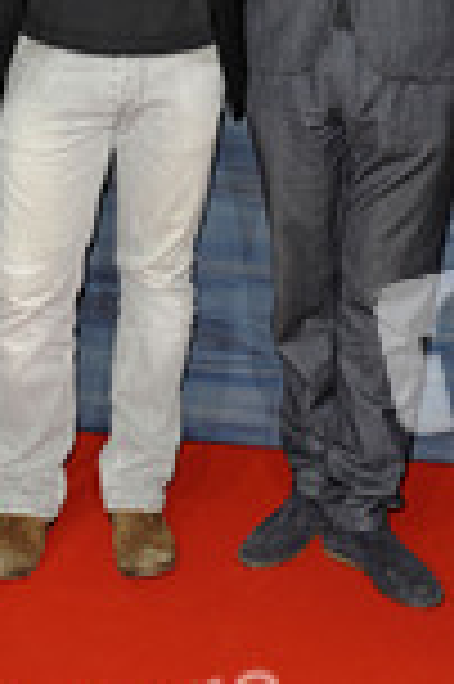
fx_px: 1896
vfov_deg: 20.1
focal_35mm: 100
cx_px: 198
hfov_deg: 13.7
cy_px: 104
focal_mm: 38
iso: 640
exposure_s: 1/160
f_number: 6.3
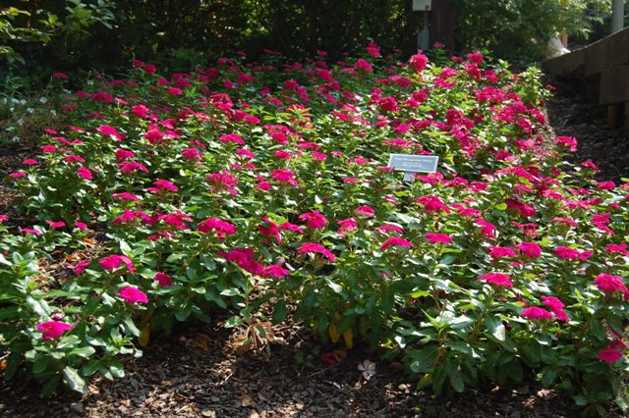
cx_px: 314
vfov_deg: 29.8
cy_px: 209
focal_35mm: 45
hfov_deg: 43.6
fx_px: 786
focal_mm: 30
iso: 200
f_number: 7.1
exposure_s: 1/200
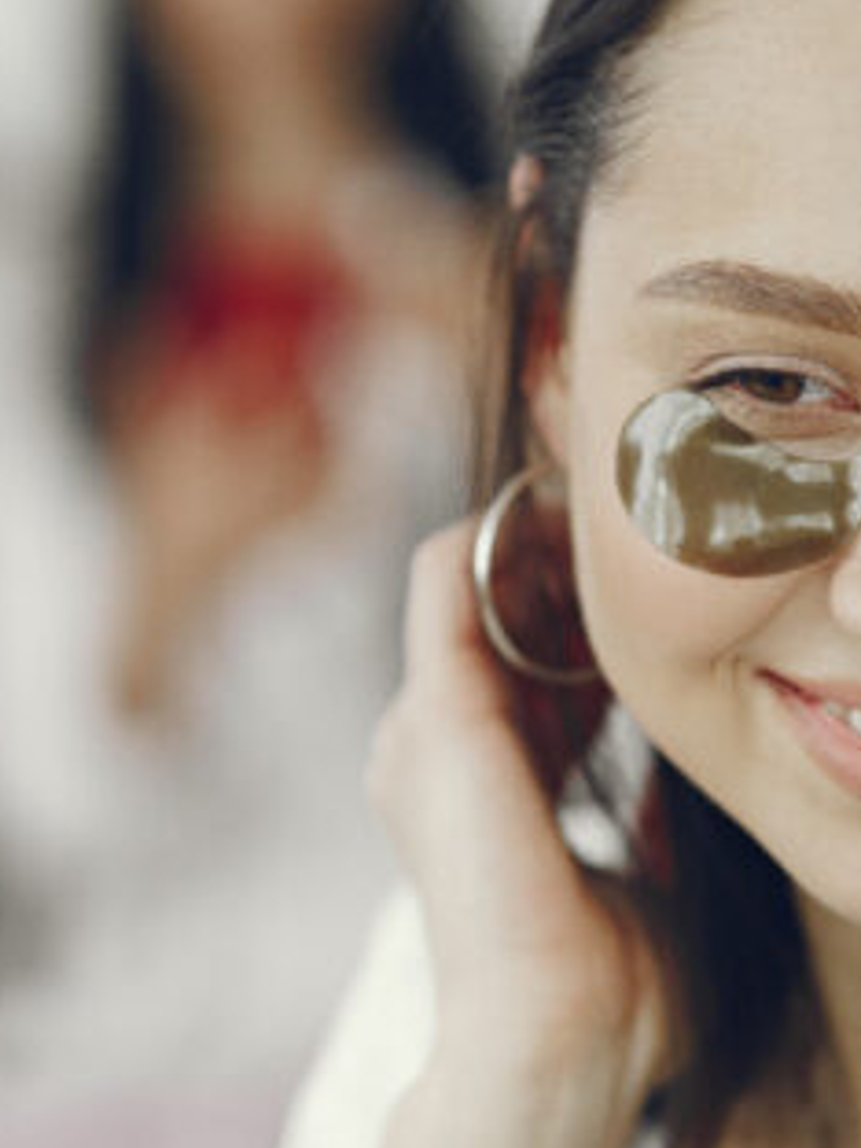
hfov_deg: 7.4
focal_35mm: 201
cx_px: 298
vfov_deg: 9.8
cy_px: 603
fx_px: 6666
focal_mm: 85
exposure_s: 1/400
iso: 320
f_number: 2.2
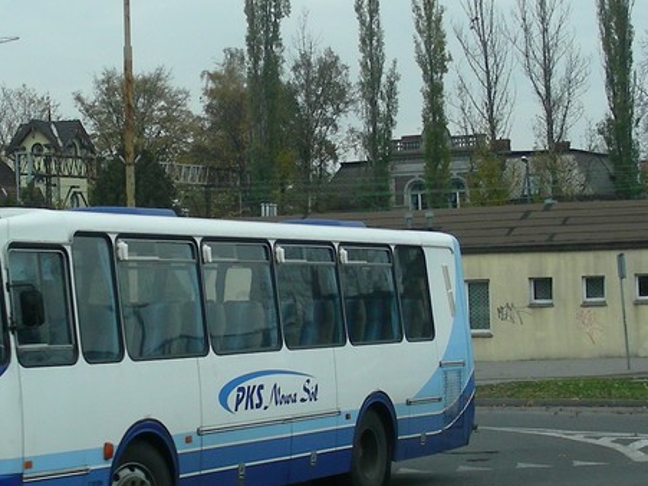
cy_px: 206
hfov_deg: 19.6
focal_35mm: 100
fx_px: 1871
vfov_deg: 14.8
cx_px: 259
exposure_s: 1/204
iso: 50
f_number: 4
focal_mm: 7.4
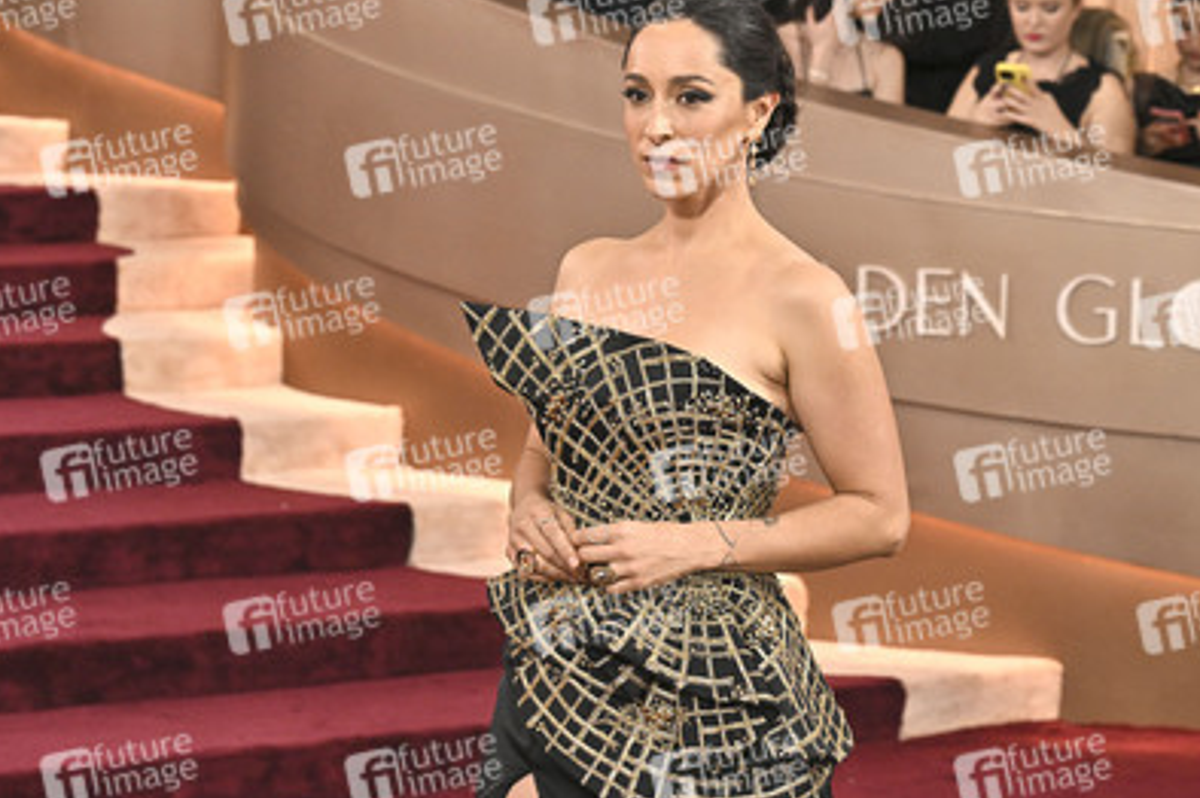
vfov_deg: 14.4
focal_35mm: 95
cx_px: 647
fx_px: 3164
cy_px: 390
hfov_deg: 21.5
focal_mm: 83
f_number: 5.6
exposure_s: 1/320
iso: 2500
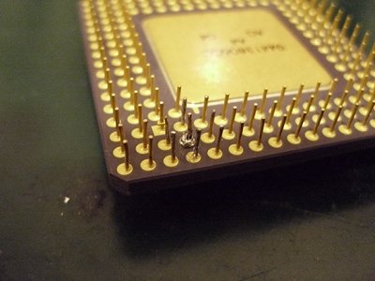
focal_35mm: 35
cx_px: 188
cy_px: 140
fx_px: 379
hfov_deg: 52.6
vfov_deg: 40.7
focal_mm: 6.2
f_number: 3
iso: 800
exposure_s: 1/15
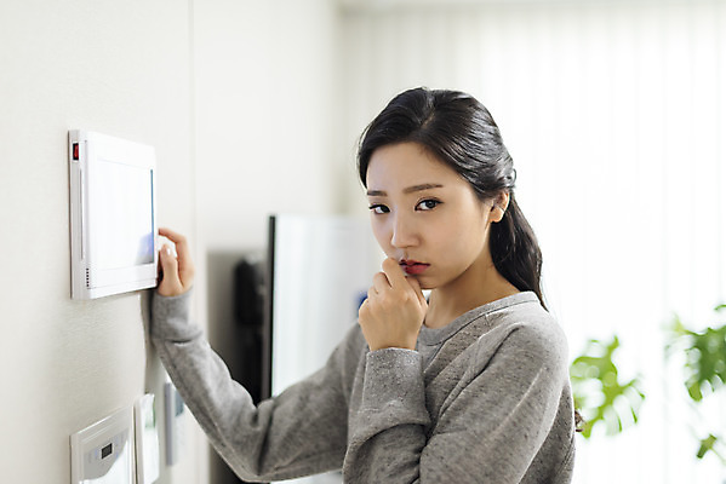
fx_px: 1009
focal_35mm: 50
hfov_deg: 39.6
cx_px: 363
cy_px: 242
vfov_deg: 27.0
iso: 1000
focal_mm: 50
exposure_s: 1/400
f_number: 1.8
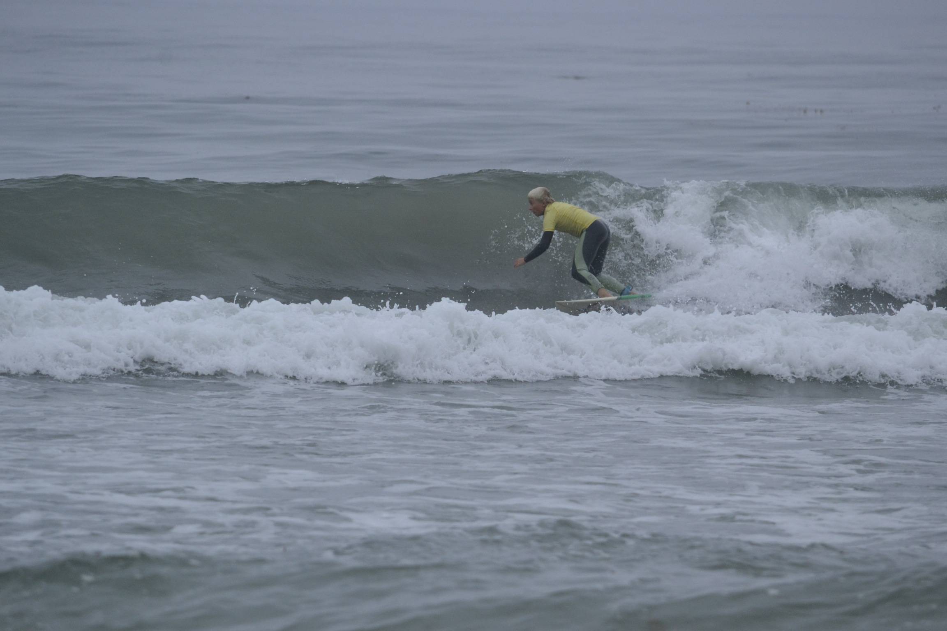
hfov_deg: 4.6
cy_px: 316
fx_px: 11837
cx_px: 474
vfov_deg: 3.1
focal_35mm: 450
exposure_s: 1/1000
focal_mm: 300
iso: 800
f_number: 7.1
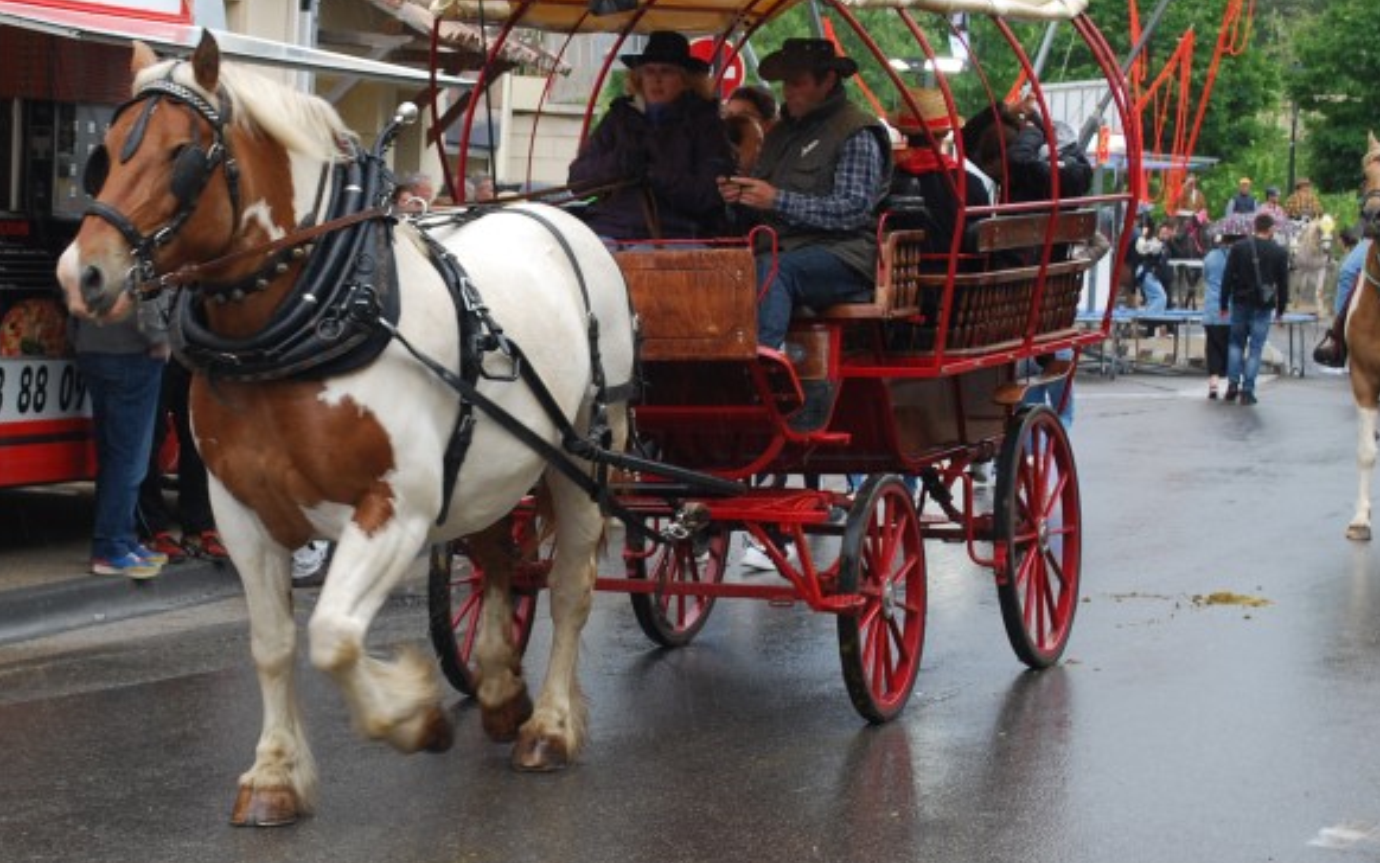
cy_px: 282
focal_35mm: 94
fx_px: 3536
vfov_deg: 13.9
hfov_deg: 22.0
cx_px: 442
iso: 140
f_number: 5.6
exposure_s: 1/125
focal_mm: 40
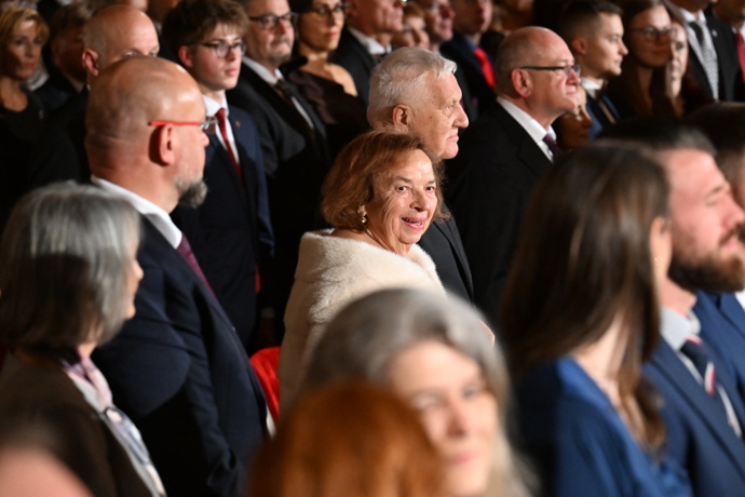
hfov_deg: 13.7
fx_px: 3104
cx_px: 372
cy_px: 248
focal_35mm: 150
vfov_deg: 9.1
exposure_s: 1/250
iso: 8000
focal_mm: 150
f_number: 4.5
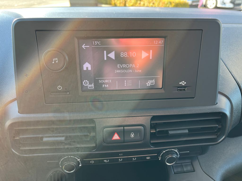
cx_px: 121
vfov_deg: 53.1
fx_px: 182
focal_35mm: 26
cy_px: 90
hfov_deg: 67.3
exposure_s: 1/121
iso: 64
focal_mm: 5.1
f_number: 1.6
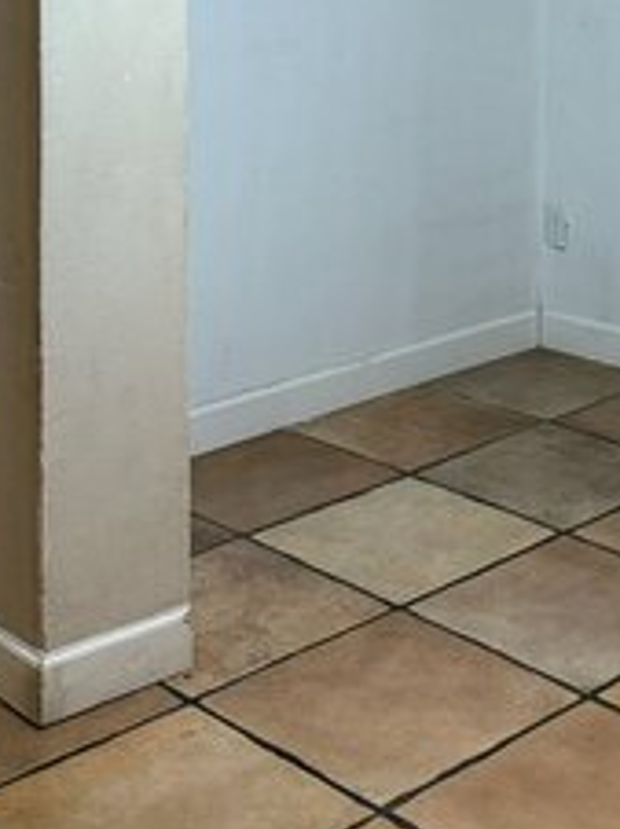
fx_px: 1627
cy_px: -37
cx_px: 536
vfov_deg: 26.7
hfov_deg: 21.2
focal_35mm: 68
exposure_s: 1/60
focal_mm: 6.76
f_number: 1.78
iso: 250
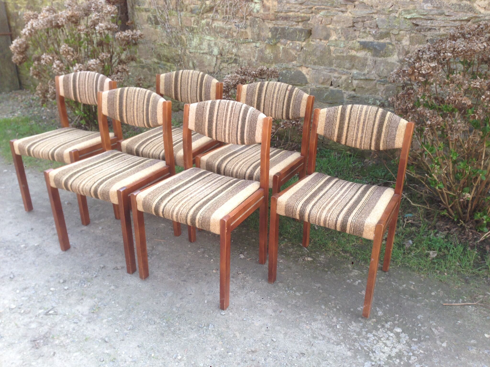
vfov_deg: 42.9
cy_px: 184
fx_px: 467
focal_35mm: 33
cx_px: 245
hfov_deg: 55.4
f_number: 2.4
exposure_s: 1/168
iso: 50
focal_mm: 4.12
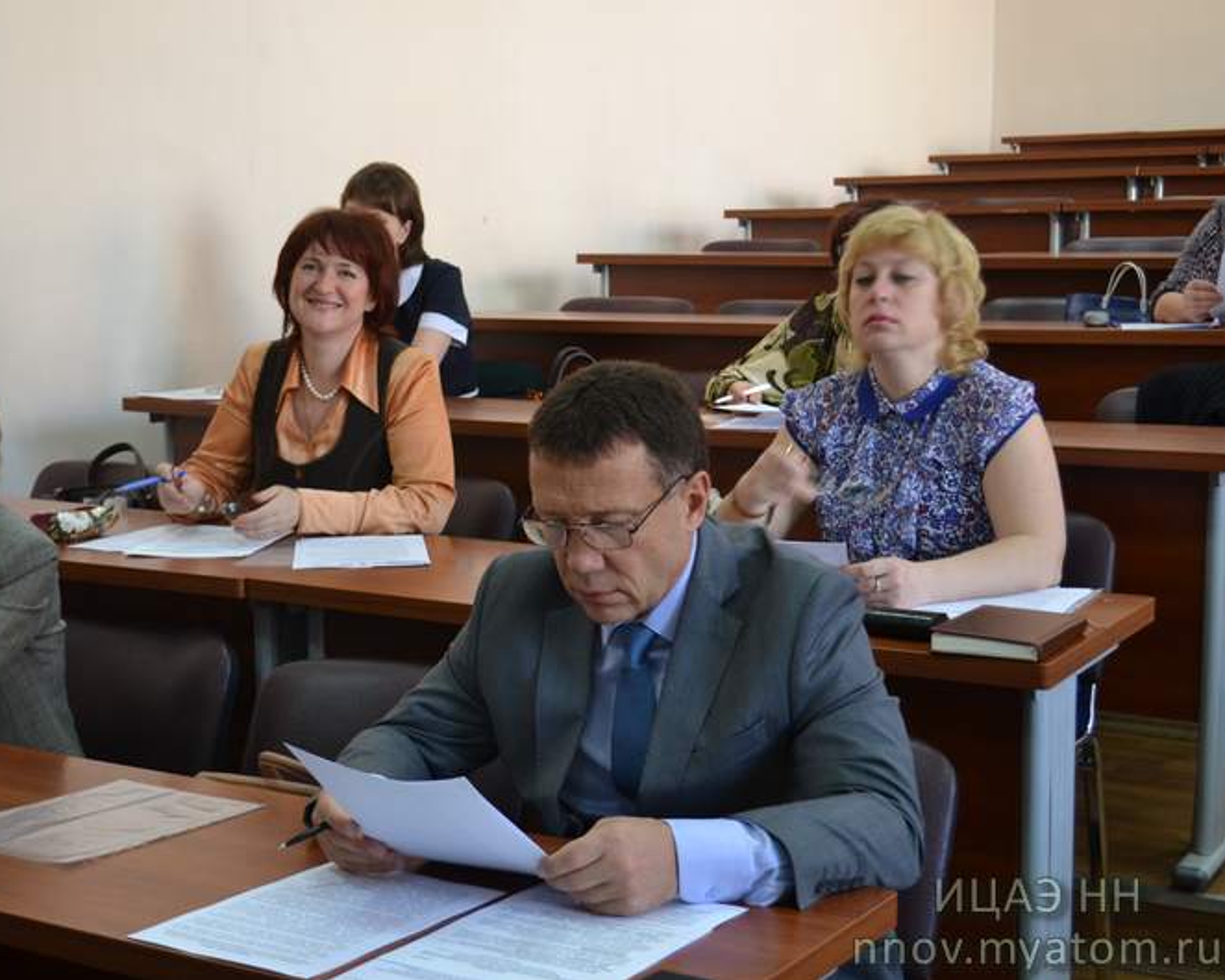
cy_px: 491
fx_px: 1850
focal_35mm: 51
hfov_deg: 36.6
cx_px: 513
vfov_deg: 29.7
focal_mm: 30
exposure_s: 1/60
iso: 800
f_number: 4.5
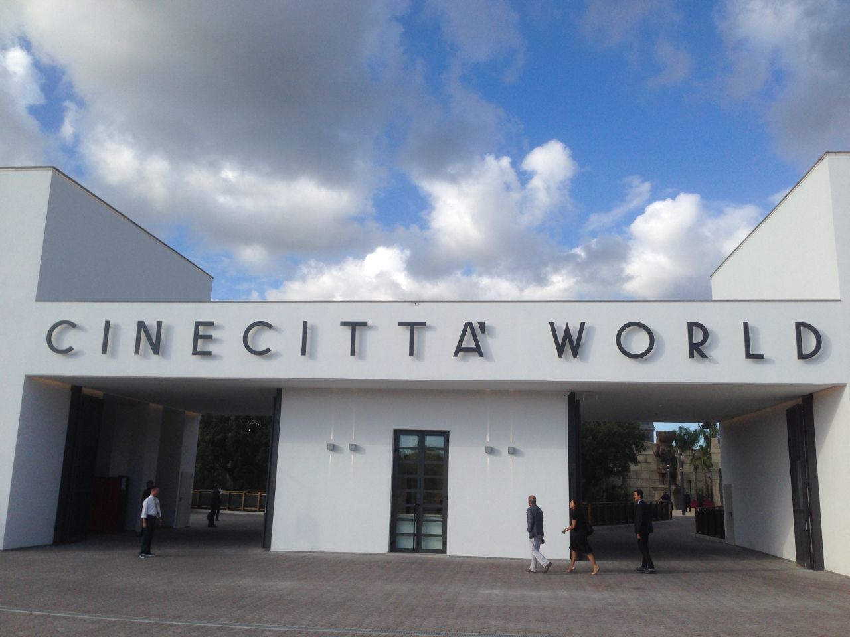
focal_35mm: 33
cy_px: 318
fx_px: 810
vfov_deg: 42.9
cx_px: 425
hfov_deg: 55.4
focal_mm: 4.12
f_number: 2.4
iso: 50
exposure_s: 1/1323
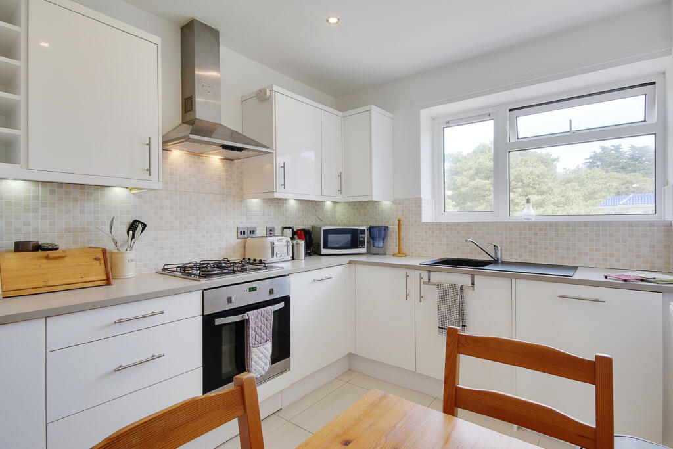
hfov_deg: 90.0
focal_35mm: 18
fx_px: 337
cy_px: 224
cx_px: 336
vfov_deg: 67.4
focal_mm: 12
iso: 100
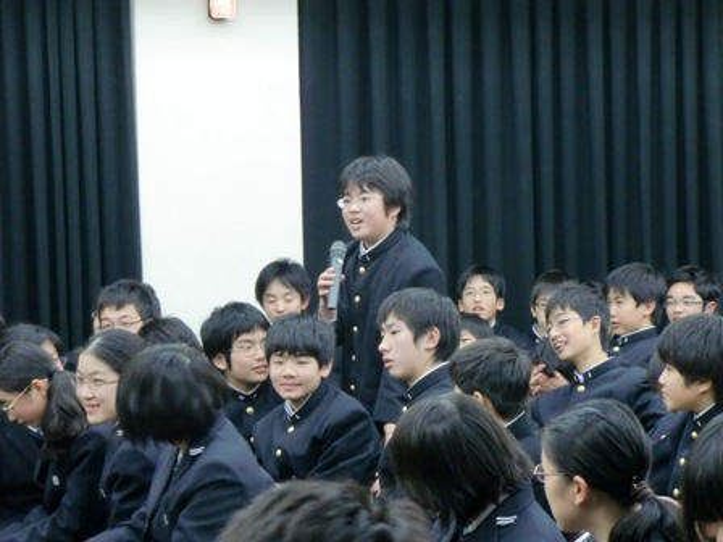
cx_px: 362
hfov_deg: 16.0
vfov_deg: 12.0
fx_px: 2569
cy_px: 271
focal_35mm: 123
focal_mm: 22
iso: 400
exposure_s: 1/20
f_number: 5.2
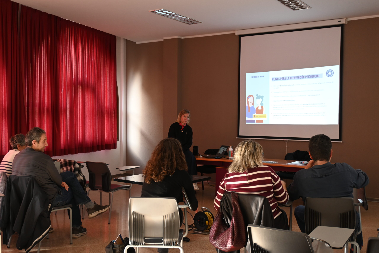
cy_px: 126
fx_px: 418
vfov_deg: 33.6
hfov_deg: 48.7
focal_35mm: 40
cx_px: 190
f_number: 4.5
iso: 500
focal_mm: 26.5
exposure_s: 1/40
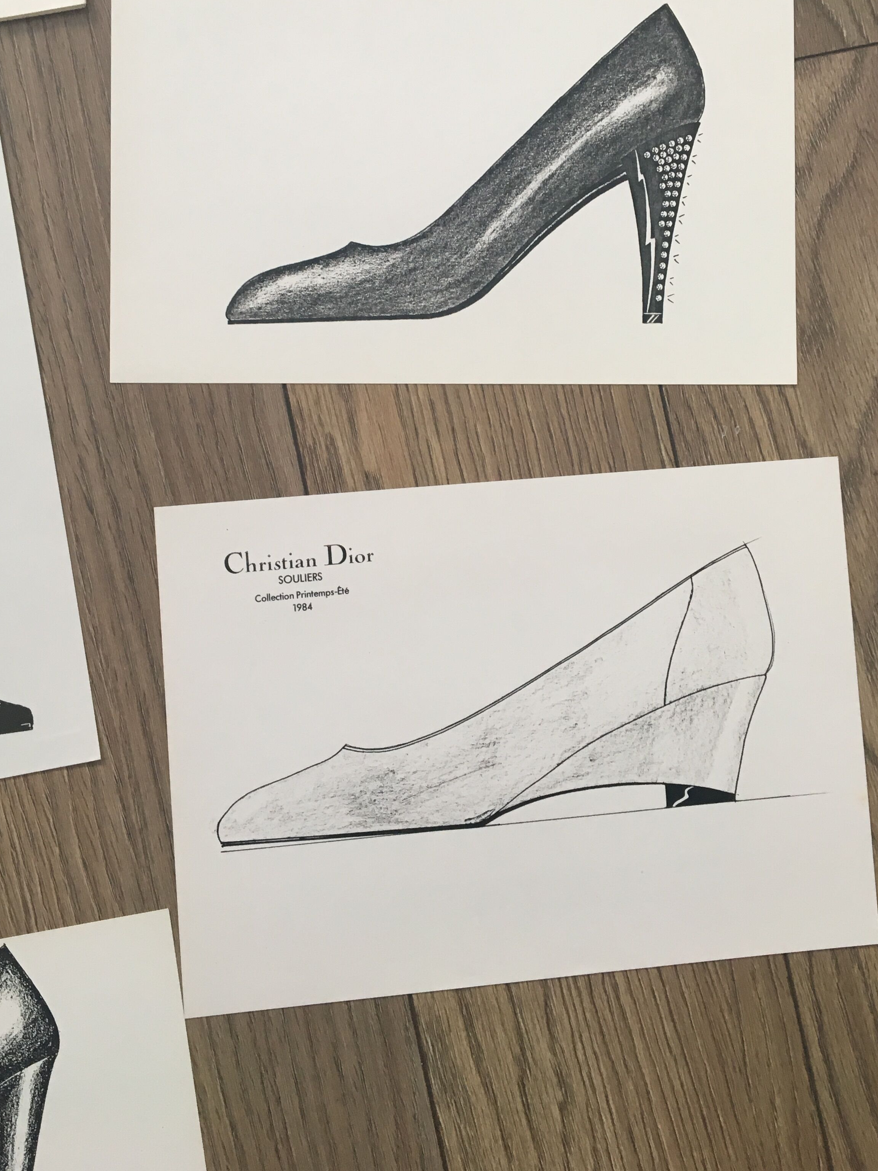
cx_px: 436
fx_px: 1285
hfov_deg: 37.7
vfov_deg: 48.4
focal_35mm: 38
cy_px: 422
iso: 80
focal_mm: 4.15
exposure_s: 1/33
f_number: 2.2
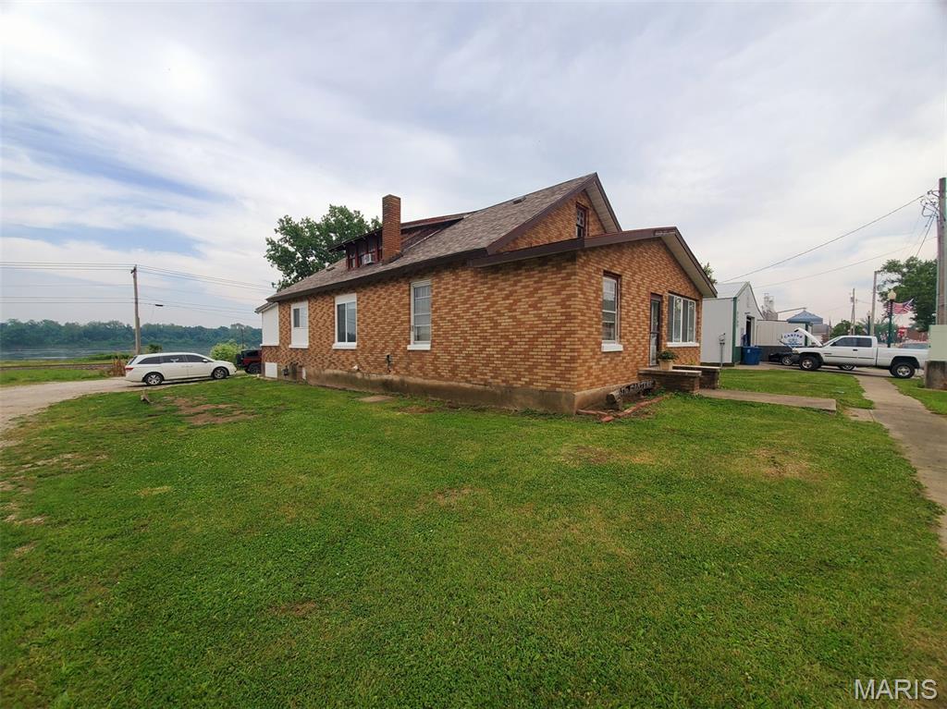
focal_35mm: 13
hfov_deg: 106.2
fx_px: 355
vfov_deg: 89.9
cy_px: 354
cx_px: 474
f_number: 2.2
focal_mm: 1.8
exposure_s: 1/696
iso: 50
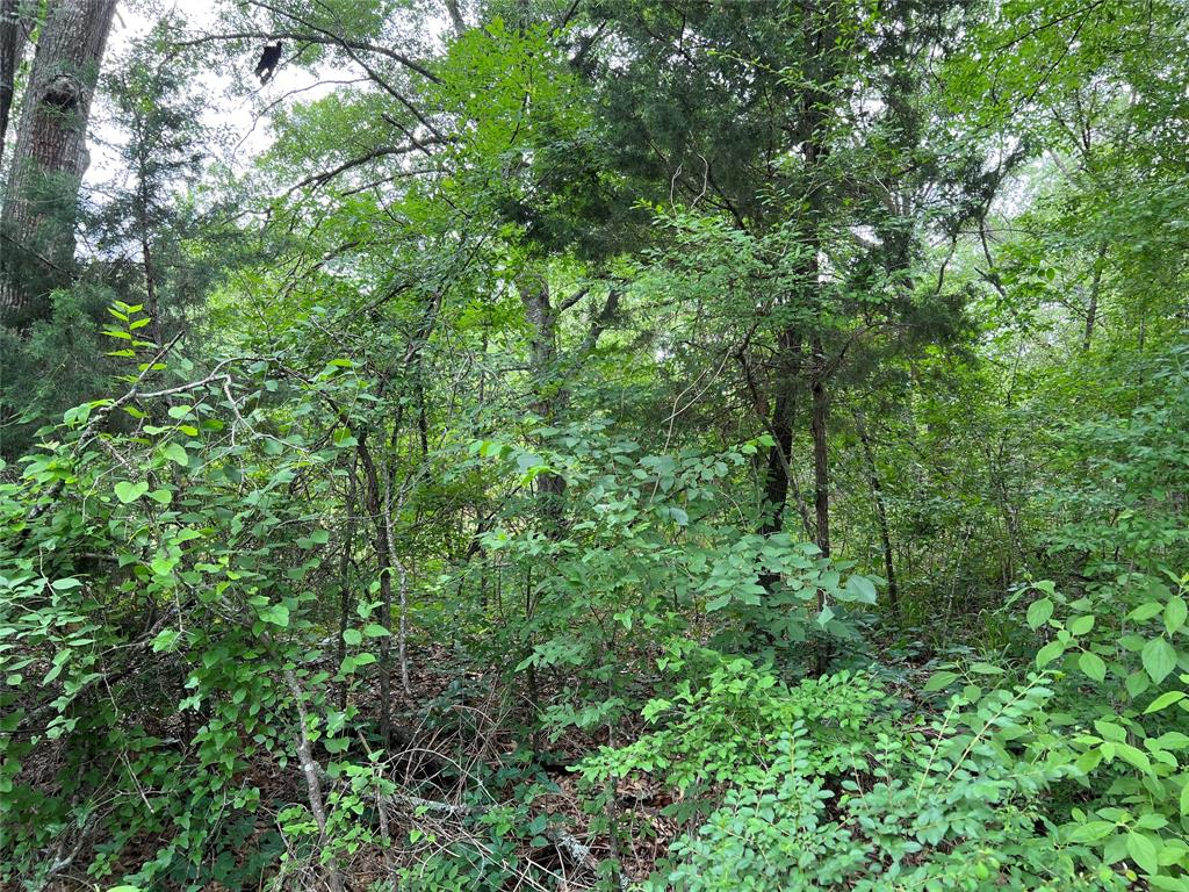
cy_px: 446
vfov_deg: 53.1
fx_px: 893
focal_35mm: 26
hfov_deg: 67.3
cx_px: 594
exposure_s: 1/136
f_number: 1.5
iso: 64
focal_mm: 5.7
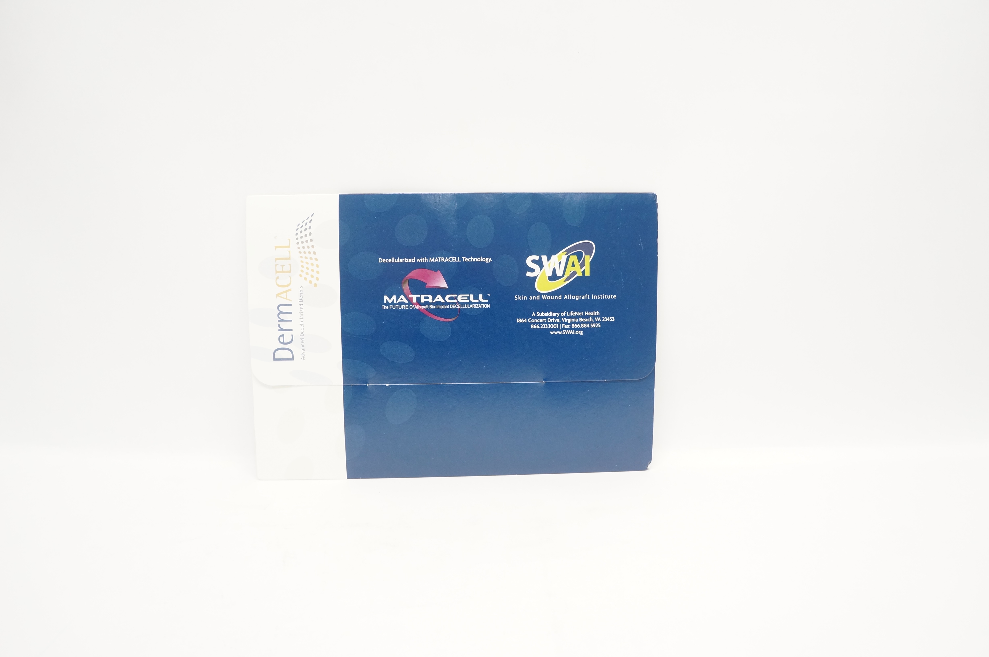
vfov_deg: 47.8
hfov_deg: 67.4
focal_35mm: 27
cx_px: 494
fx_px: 741
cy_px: 328
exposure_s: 1/60
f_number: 5.6
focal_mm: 18
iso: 800
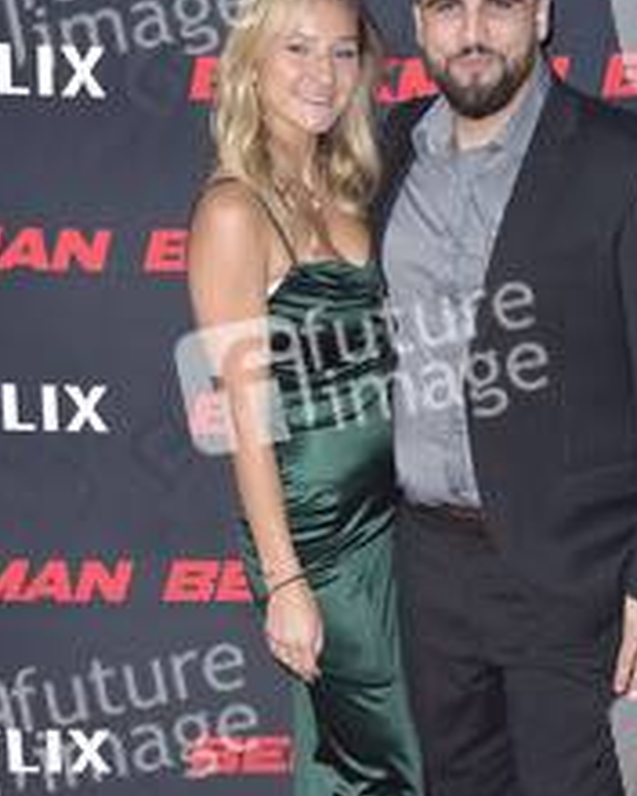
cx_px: 469
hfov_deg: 13.8
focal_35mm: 111
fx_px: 2616
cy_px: 550
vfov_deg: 17.3
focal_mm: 65
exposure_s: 1/250
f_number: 7.1
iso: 640
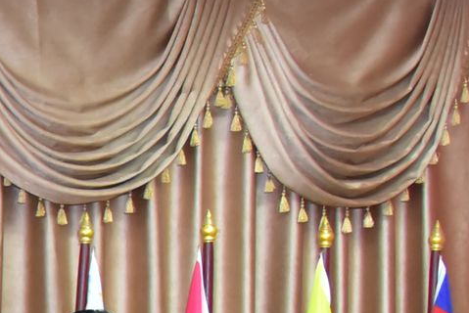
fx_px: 1903
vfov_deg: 9.2
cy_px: 430
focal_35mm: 146
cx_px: -750
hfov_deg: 11.1
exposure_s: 1/200
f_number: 5.6
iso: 3200
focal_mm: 28
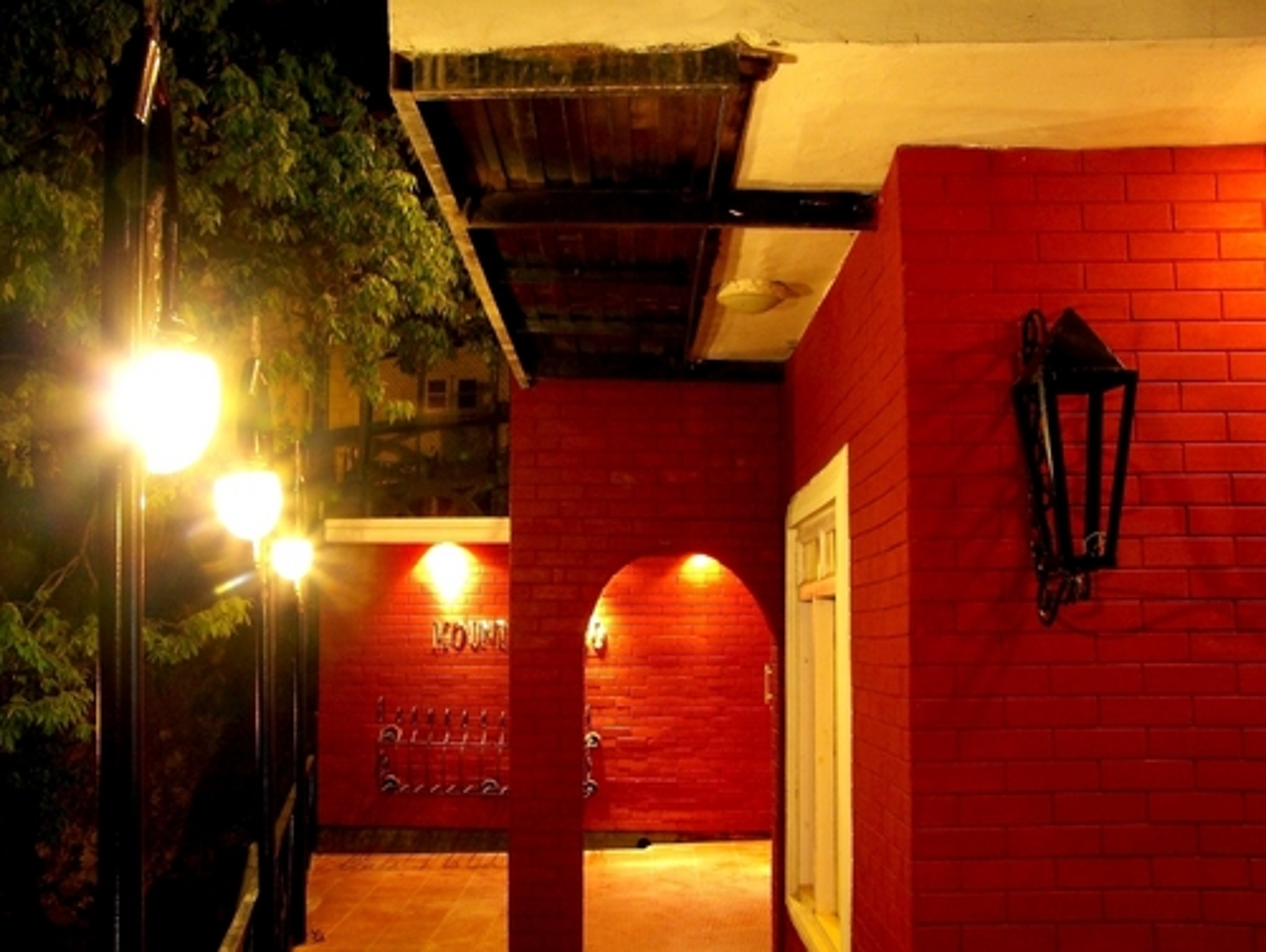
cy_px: 476
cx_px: 633
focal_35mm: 38
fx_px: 1391
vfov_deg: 37.8
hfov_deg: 48.9
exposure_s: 8
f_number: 6.3
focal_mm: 6.3
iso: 80
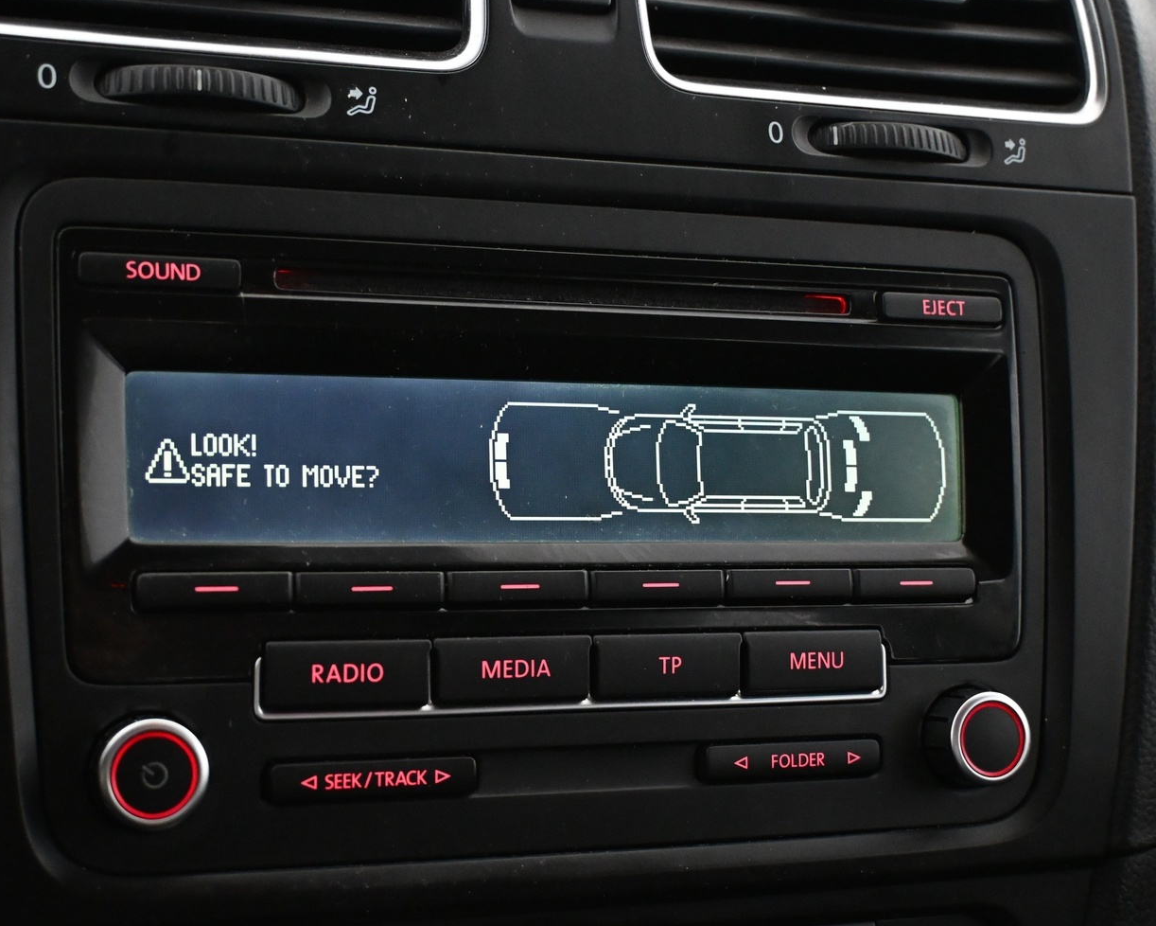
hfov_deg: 36.4
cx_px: 484
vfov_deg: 29.5
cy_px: 499
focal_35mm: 51
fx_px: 1756
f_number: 4.5
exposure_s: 1/40
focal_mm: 27.5
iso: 4500
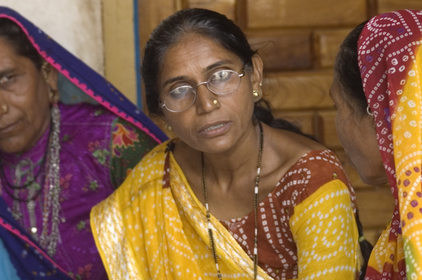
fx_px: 3360
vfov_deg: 4.8
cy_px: 199
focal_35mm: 287
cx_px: 203
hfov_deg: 7.2
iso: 400
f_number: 4
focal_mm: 105
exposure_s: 1/100
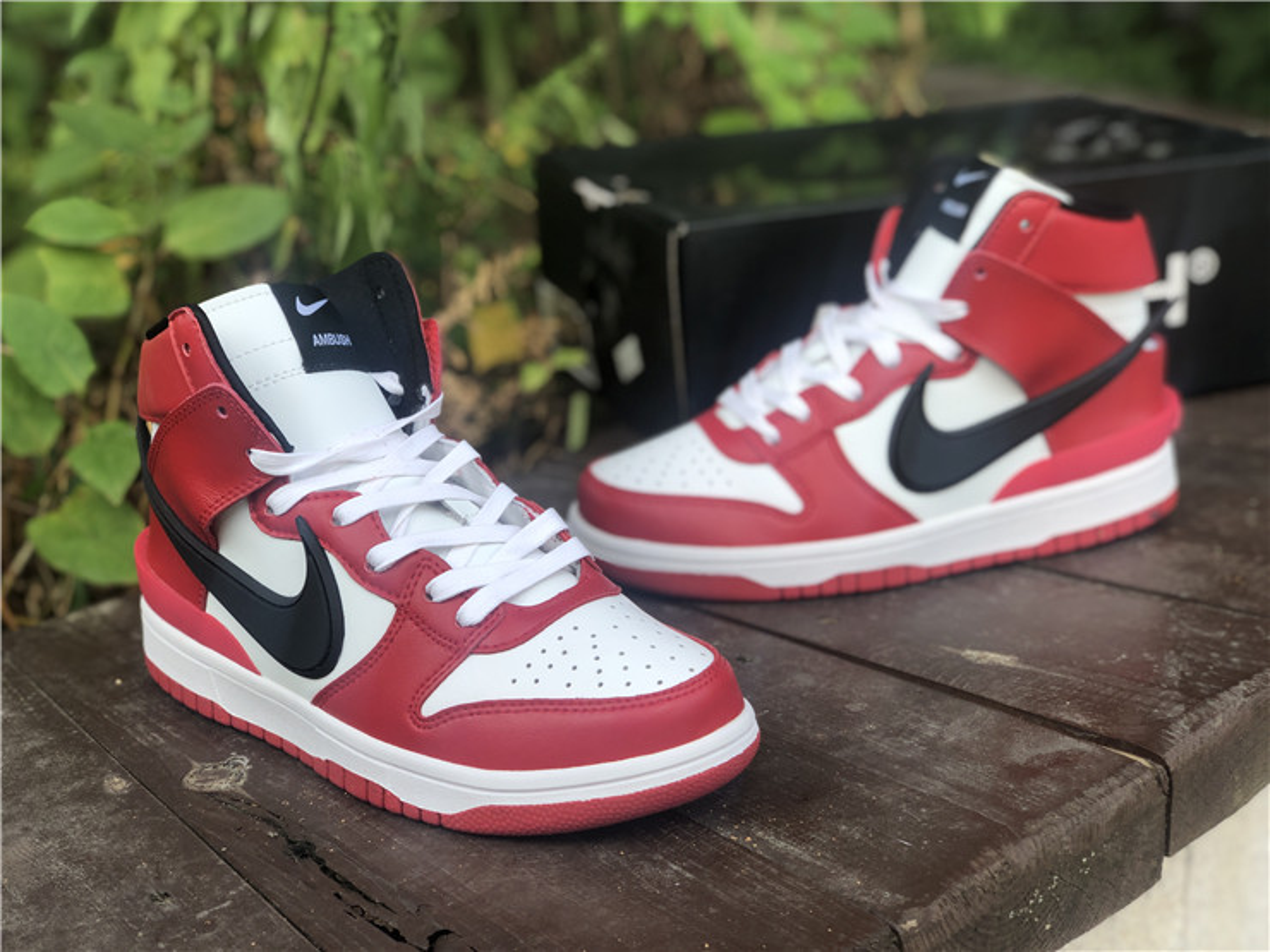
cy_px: 476
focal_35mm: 52
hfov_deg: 36.8
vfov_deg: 28.0
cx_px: 635
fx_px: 1908
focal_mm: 6
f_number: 2.4
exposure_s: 1/242
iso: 16
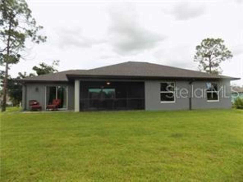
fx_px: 161
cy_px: 91
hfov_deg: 73.9
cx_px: 122
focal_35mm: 23
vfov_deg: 58.9
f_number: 3.1
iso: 80
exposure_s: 1/500
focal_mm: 4
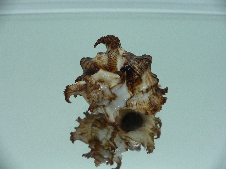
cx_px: 113
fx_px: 229
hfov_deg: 52.6
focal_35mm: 35
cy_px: 84
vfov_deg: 40.7
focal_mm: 4.6
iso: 80
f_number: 2.8
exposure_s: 1/60
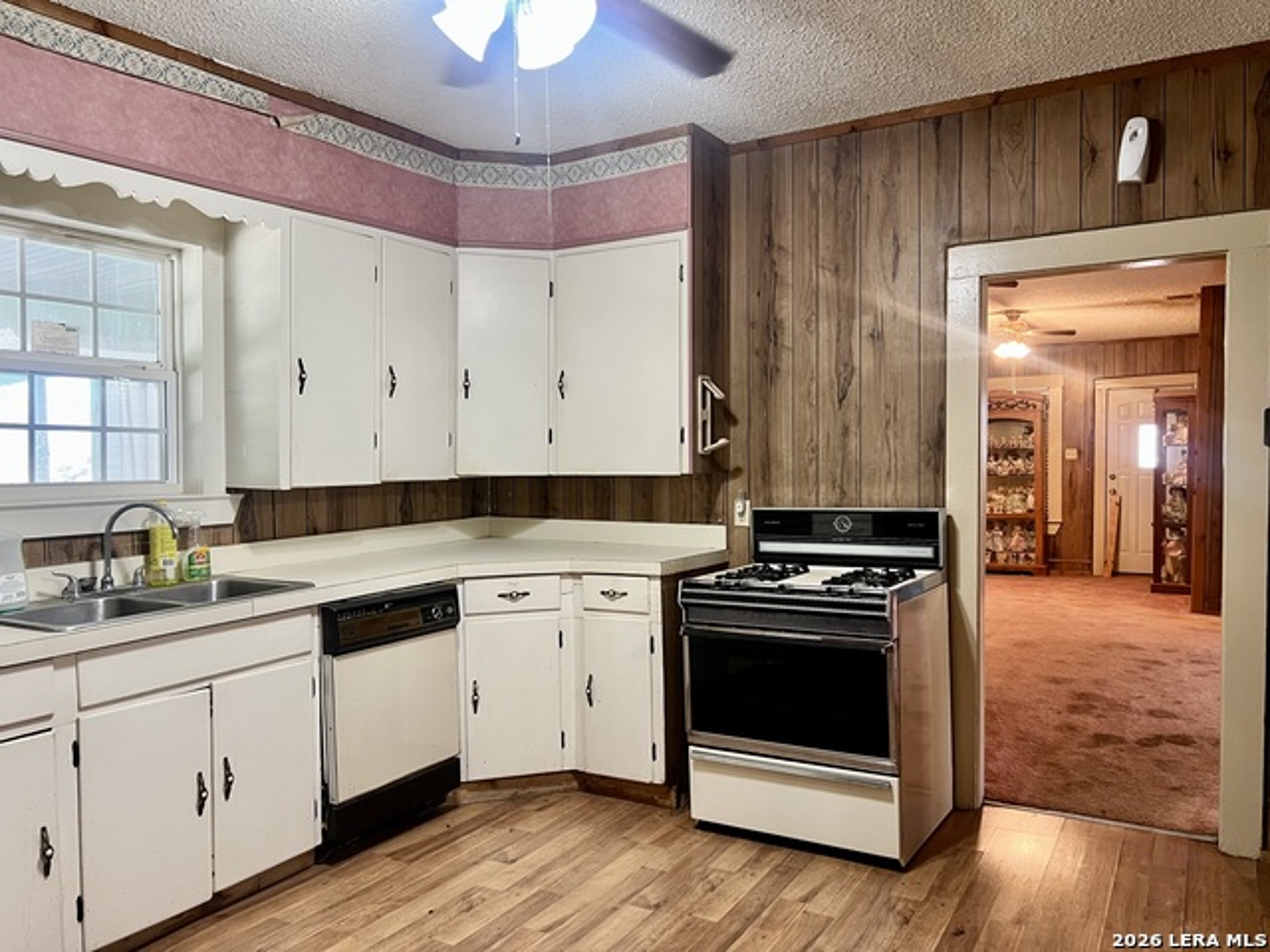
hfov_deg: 67.3
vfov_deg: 53.1
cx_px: 635
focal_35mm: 26
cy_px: 476
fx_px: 954
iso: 125
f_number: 1.5
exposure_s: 1/60
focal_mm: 5.7
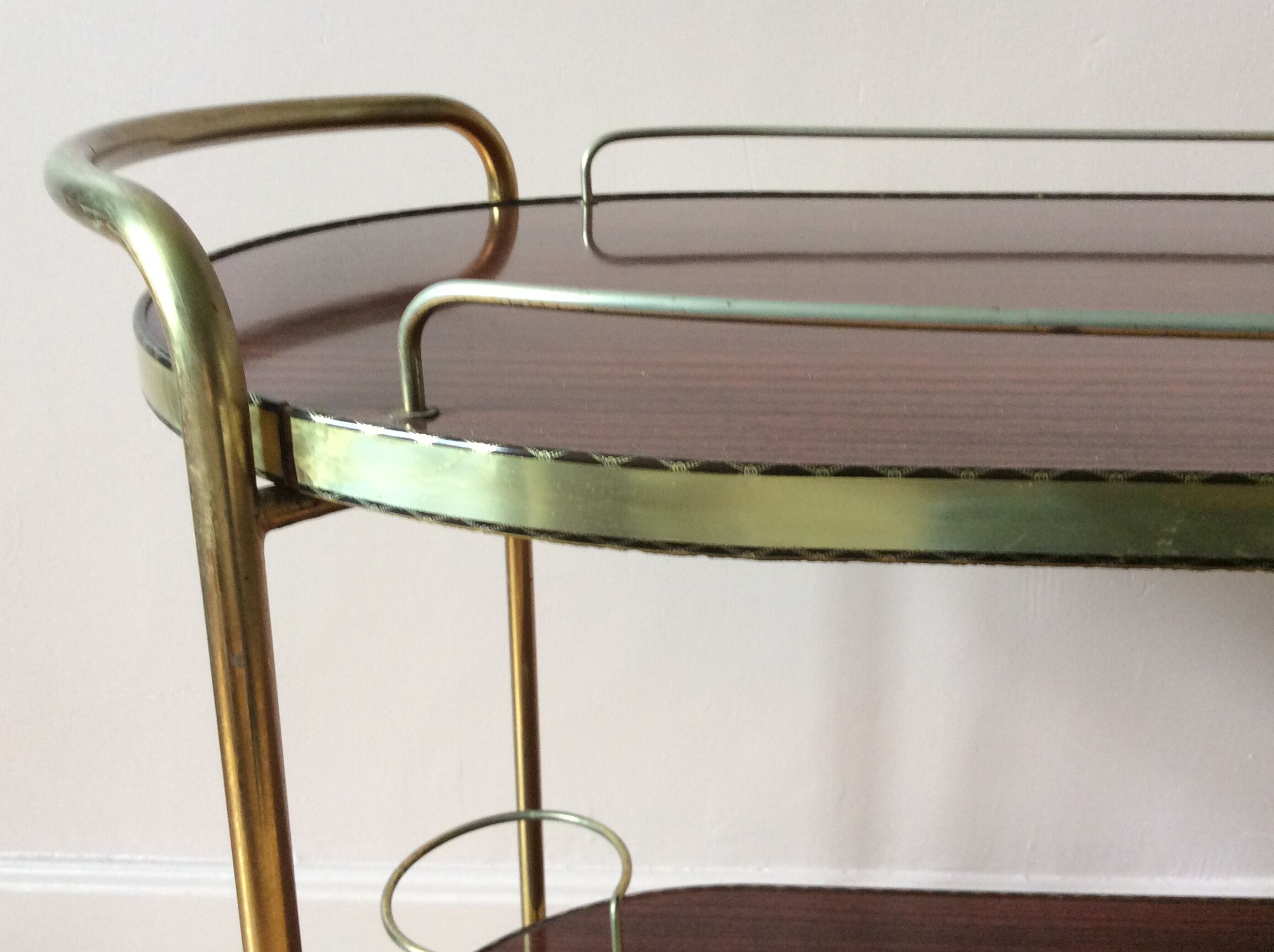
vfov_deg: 39.6
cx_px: 690
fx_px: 1323
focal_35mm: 36
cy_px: 457
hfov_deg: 51.4
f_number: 2.4
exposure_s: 1/25
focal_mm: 3.3
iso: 125
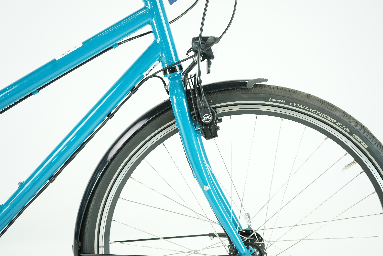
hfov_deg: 41.9
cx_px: 192
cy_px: 127
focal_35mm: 47
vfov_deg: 28.6
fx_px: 500
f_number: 5
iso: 2500
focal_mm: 46
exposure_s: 1/200
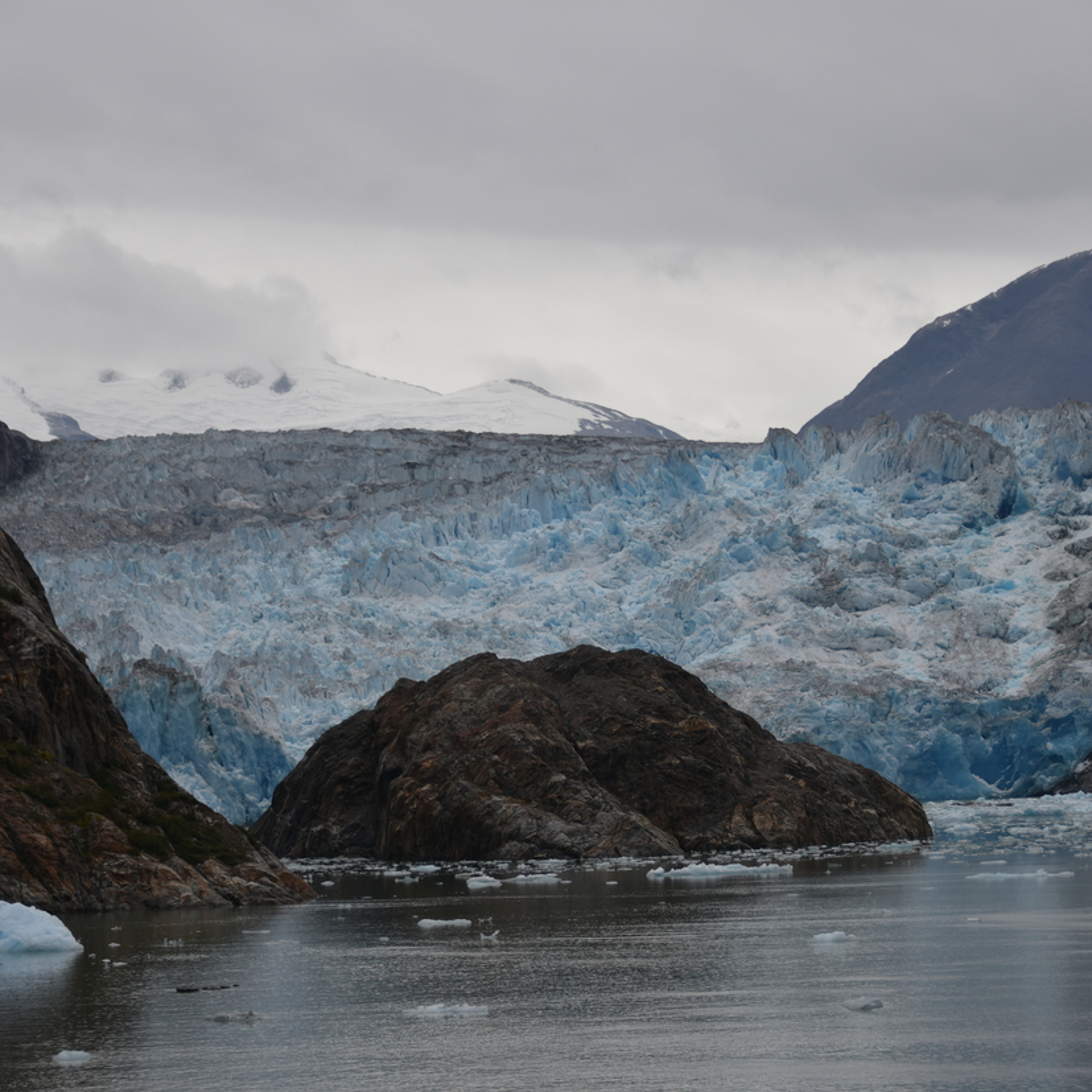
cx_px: 634
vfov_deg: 13.5
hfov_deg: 13.5
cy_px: 544
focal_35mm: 129
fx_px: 4604
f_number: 5.3
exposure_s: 1/200
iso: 140
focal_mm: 98
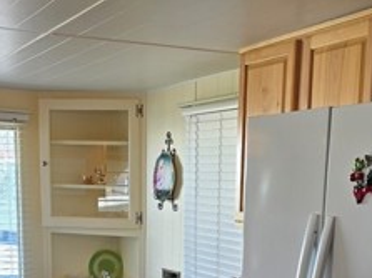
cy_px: 345
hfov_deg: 29.4
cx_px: 183
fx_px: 709
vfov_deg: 20.6
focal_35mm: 66
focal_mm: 6.3
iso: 40
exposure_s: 1/120
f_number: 1.7
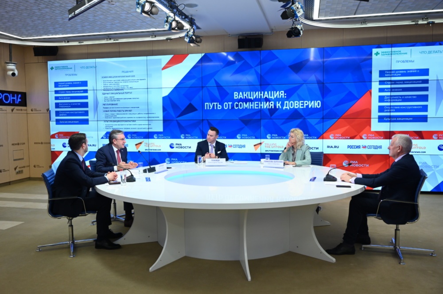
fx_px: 393
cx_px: 222
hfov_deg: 58.8
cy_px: 147
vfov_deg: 41.0
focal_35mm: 32
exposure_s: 1/125
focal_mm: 32
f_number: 3.5
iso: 1000
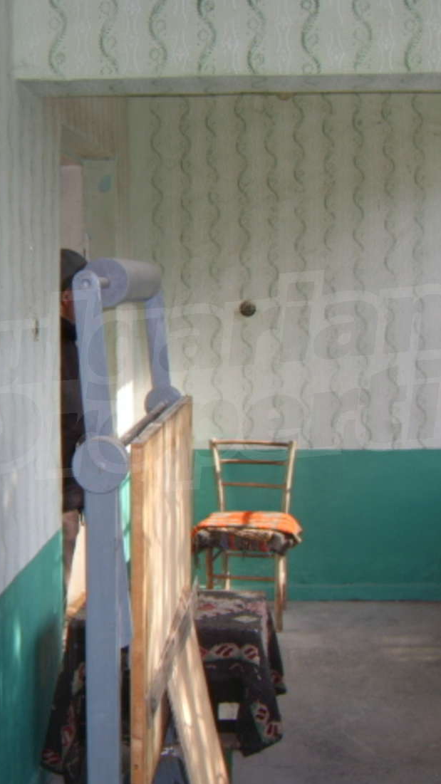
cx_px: 216
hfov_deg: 26.0
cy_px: 389
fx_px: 957
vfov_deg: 44.6
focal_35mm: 46
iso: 71
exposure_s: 1/176
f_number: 2.7
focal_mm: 8.13
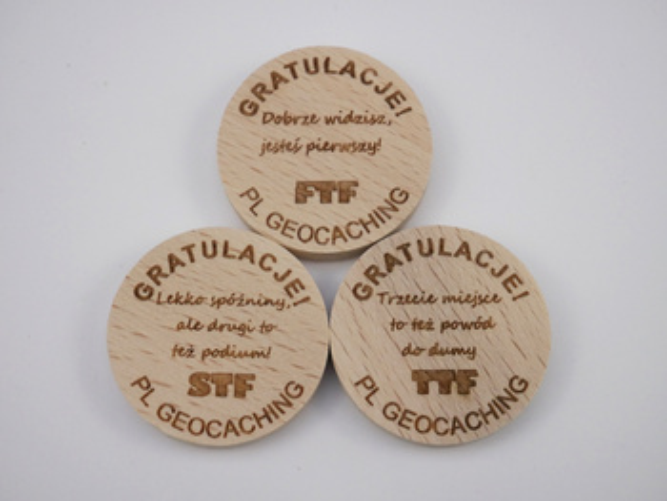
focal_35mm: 76
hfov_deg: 25.6
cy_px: 250
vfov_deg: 19.4
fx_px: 1465
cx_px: 334
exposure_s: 1/1300
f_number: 6.3
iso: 2500
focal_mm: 38
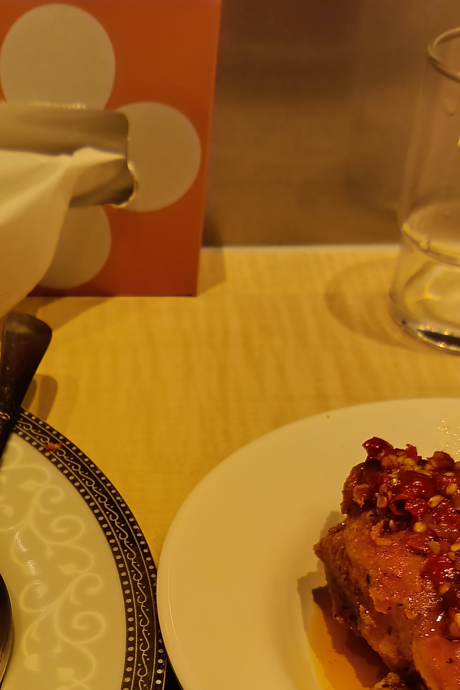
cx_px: 52
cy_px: 600
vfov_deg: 34.0
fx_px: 1073
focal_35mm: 56
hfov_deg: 23.6
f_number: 1.7
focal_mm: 4.71
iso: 125
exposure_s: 1/50
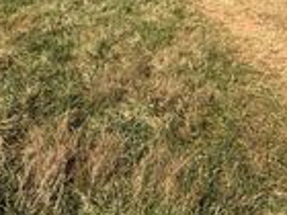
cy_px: -97
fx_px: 357
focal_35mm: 43
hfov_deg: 43.6
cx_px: 172
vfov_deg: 26.0
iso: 50
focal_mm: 2.22
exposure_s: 1/2717
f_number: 2.2
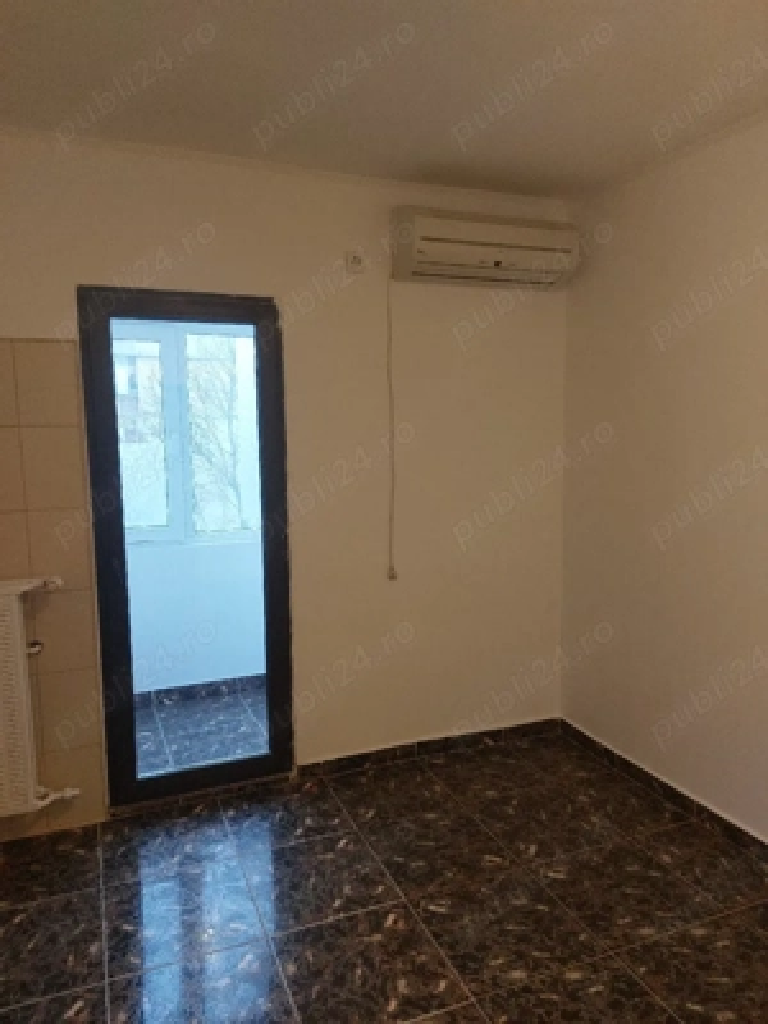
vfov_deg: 69.4
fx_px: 740
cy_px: 512
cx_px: 384
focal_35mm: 25
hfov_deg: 54.9
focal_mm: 5.23
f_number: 1.8
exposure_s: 1/50
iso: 250
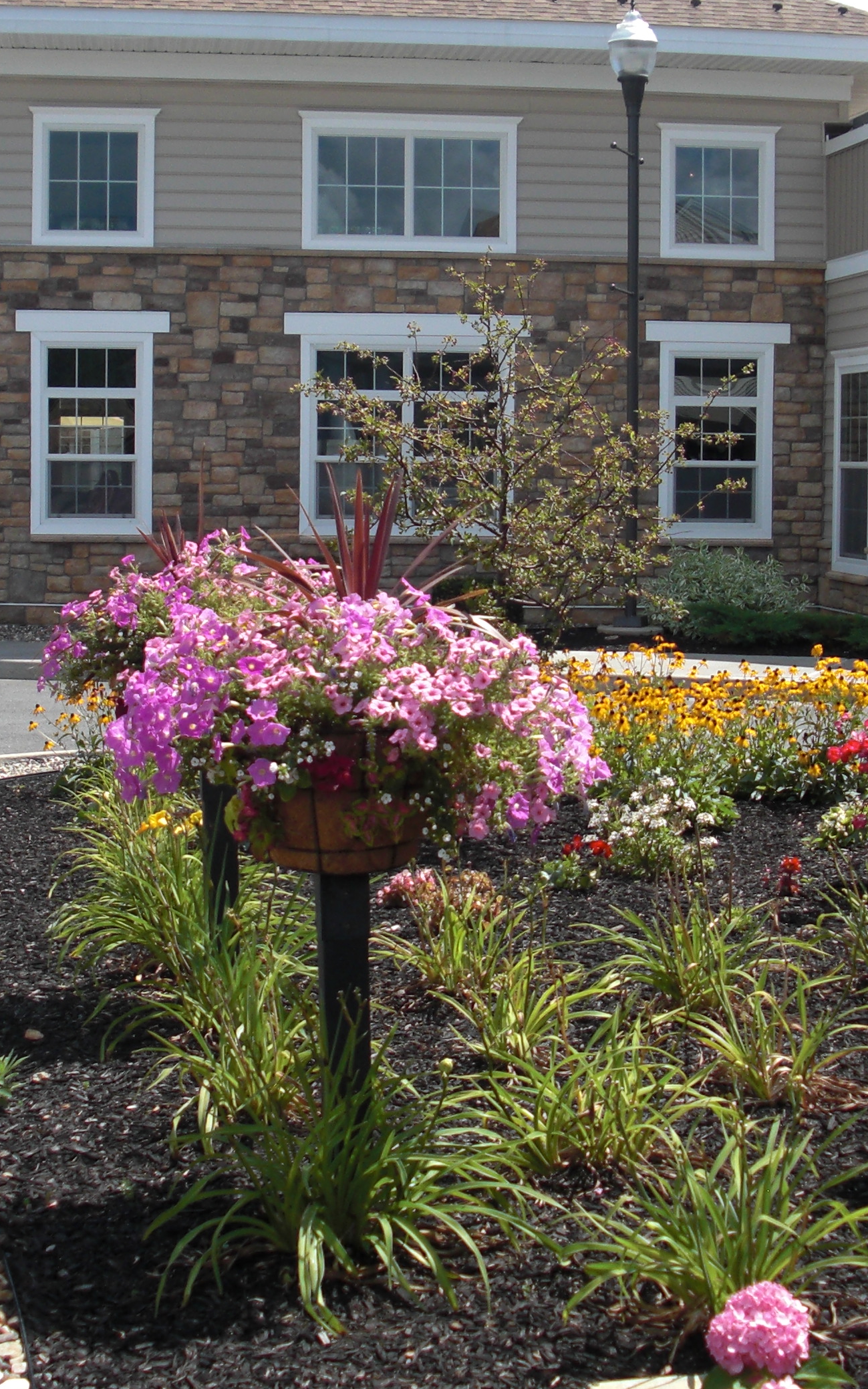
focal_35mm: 67
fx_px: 2536
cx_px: 407
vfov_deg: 30.6
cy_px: 607
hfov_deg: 19.4
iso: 50
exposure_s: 1/800
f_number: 2.8
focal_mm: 6.3
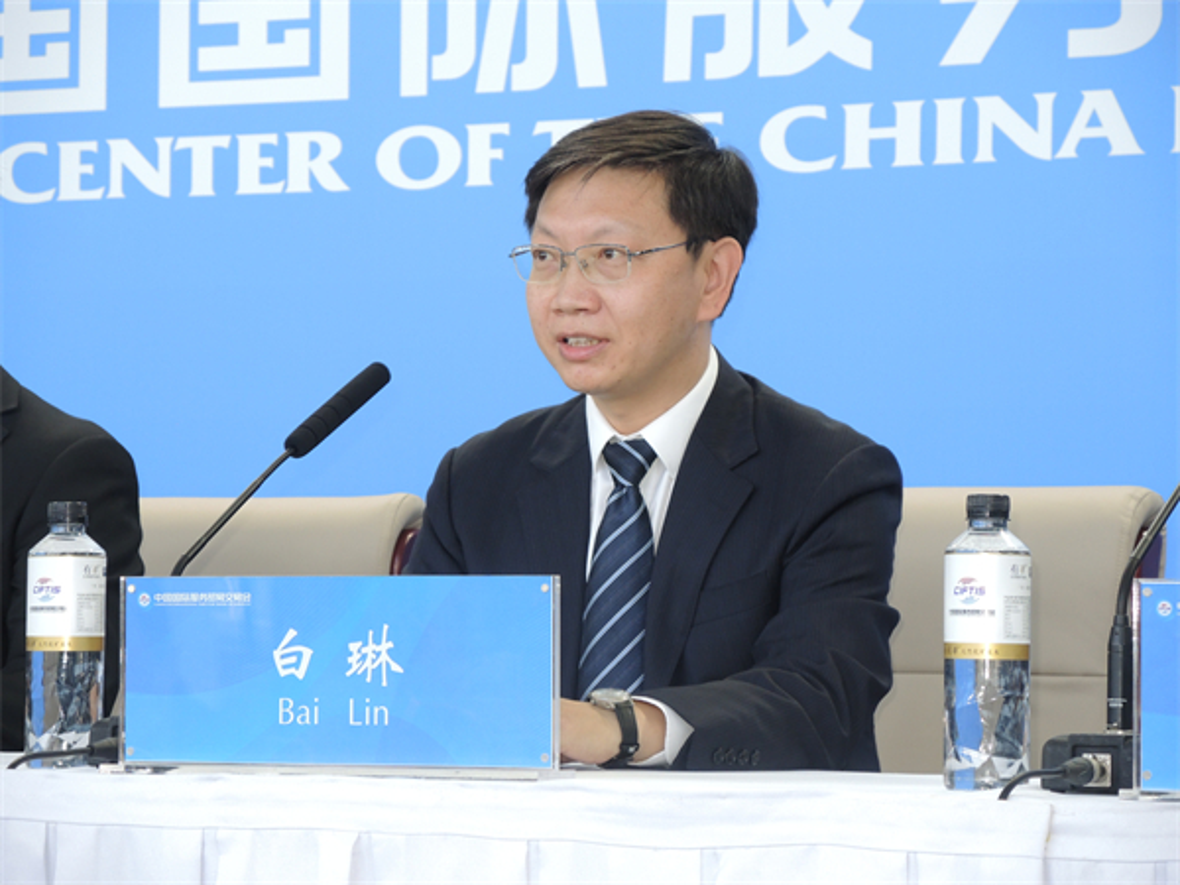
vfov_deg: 11.0
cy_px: 442
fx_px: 4602
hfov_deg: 14.6
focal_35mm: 135
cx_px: 590
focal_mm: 28.4
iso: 360
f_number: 3.5
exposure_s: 1/80
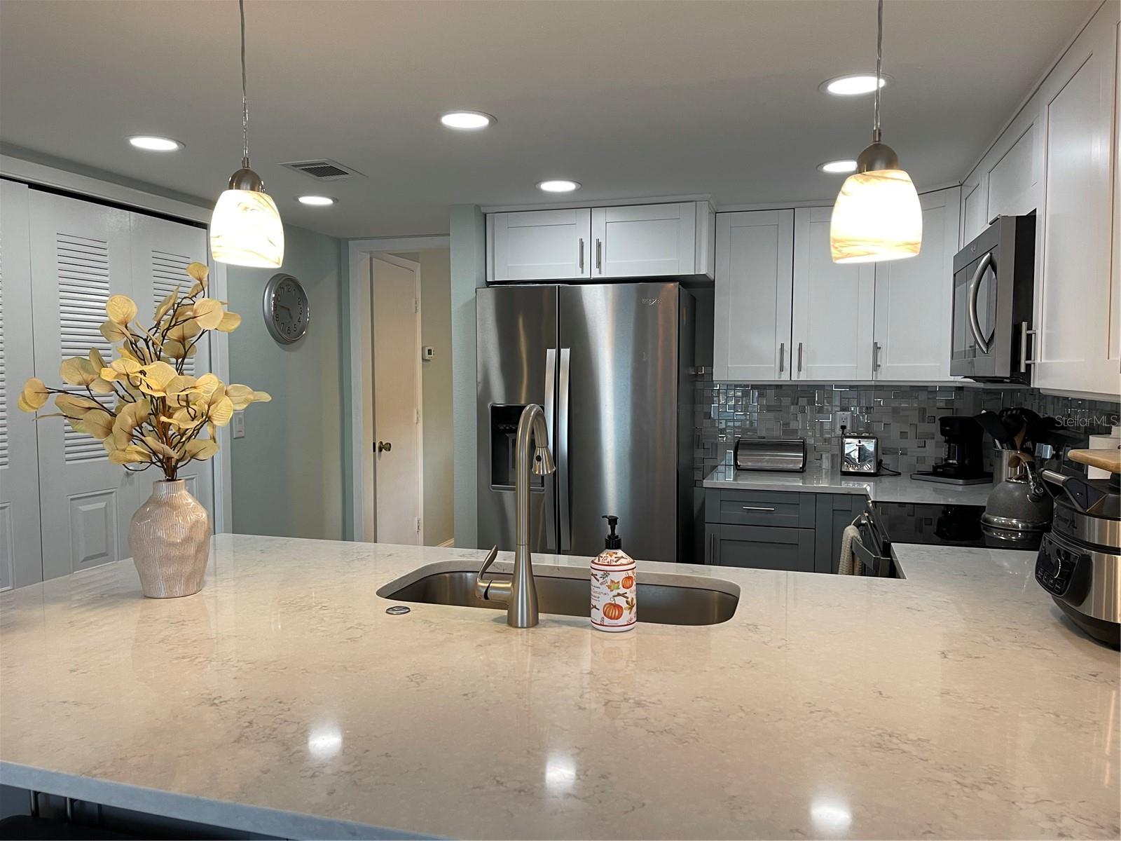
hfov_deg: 69.4
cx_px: 560
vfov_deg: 54.9
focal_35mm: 25
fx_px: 810
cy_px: 420
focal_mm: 5.1
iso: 100
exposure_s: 1/60
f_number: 1.6
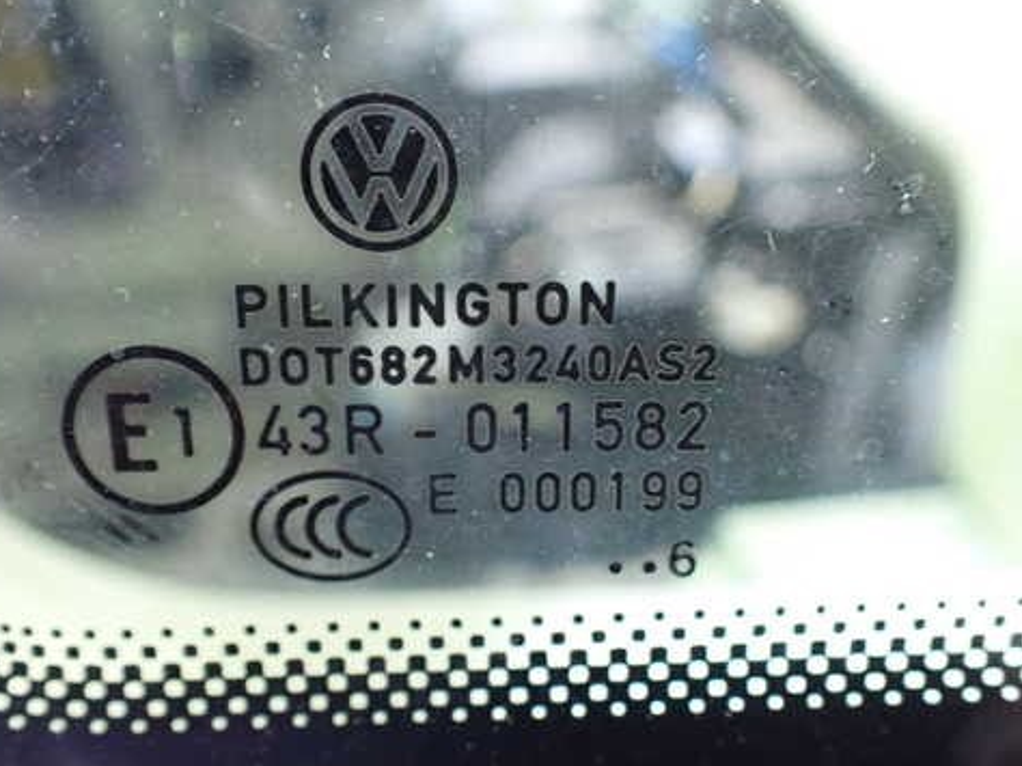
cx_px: 513
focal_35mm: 38
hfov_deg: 49.0
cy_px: 408
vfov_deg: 37.7
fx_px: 1121
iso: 800
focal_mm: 5.4
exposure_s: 1/30
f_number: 2.3
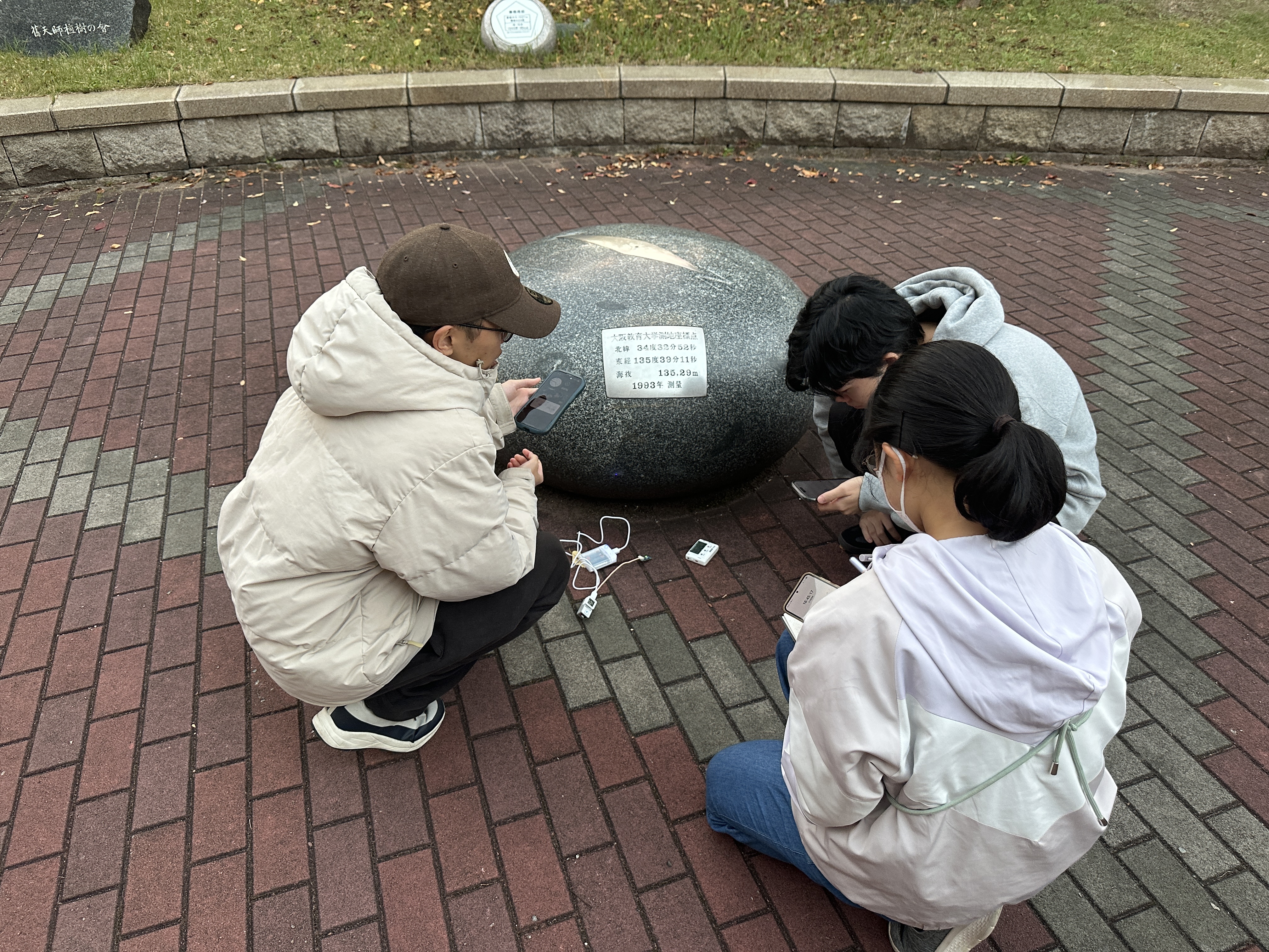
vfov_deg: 56.8
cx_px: 634
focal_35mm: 24
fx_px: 880
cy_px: 476
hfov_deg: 71.6
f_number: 1.78
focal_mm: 6.86
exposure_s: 1/90
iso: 250
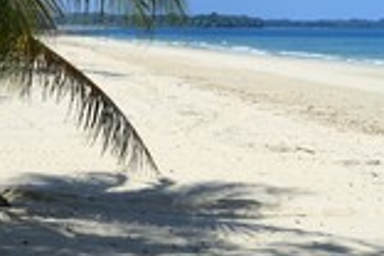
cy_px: -39
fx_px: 1376
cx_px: 175
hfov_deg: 15.9
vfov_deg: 10.5
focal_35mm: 129
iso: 100
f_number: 10
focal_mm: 48
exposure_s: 1/200
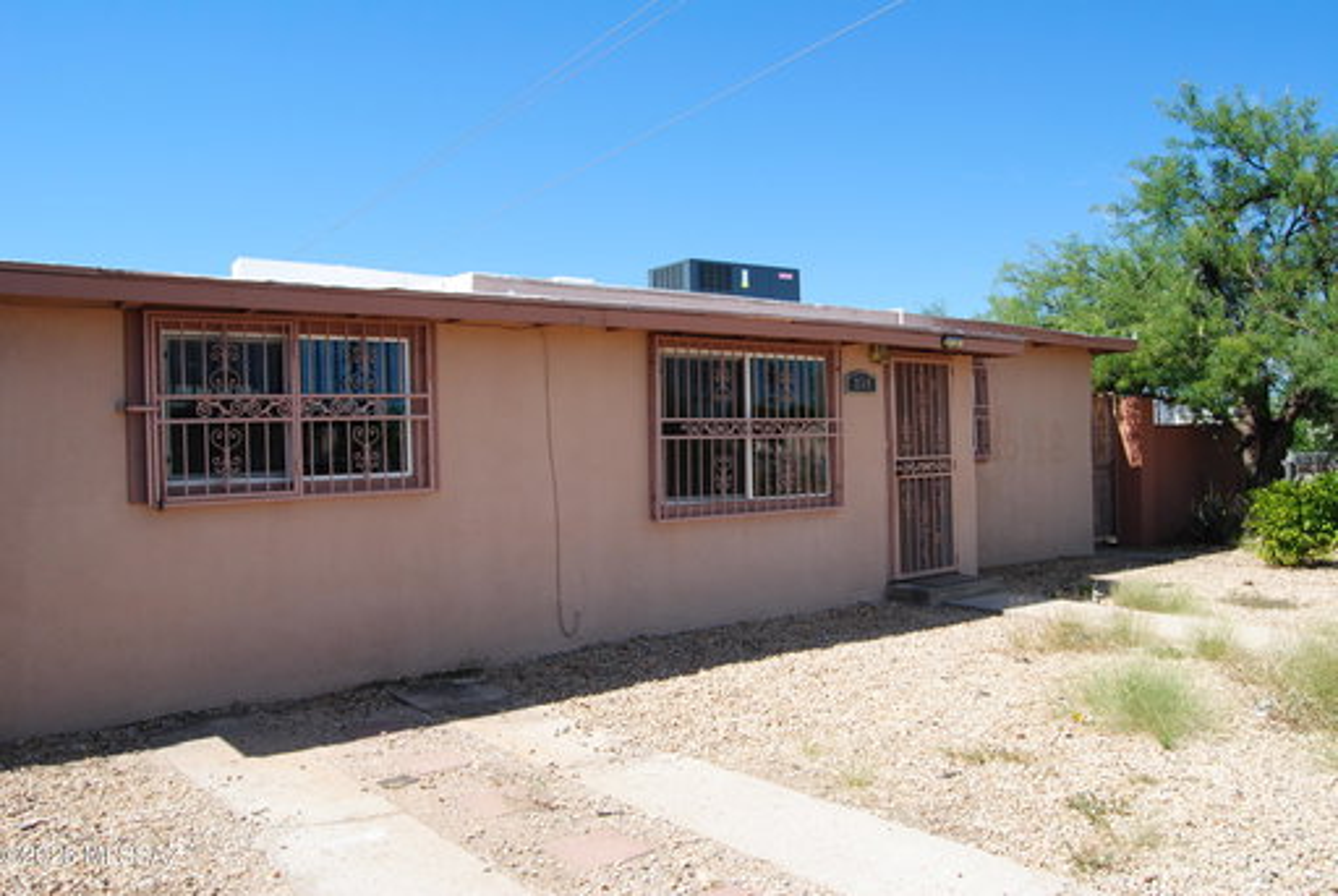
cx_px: 669
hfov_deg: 67.3
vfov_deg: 48.1
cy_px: 448
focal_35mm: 27
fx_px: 1005
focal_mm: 18
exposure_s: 1/250
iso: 160
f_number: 10
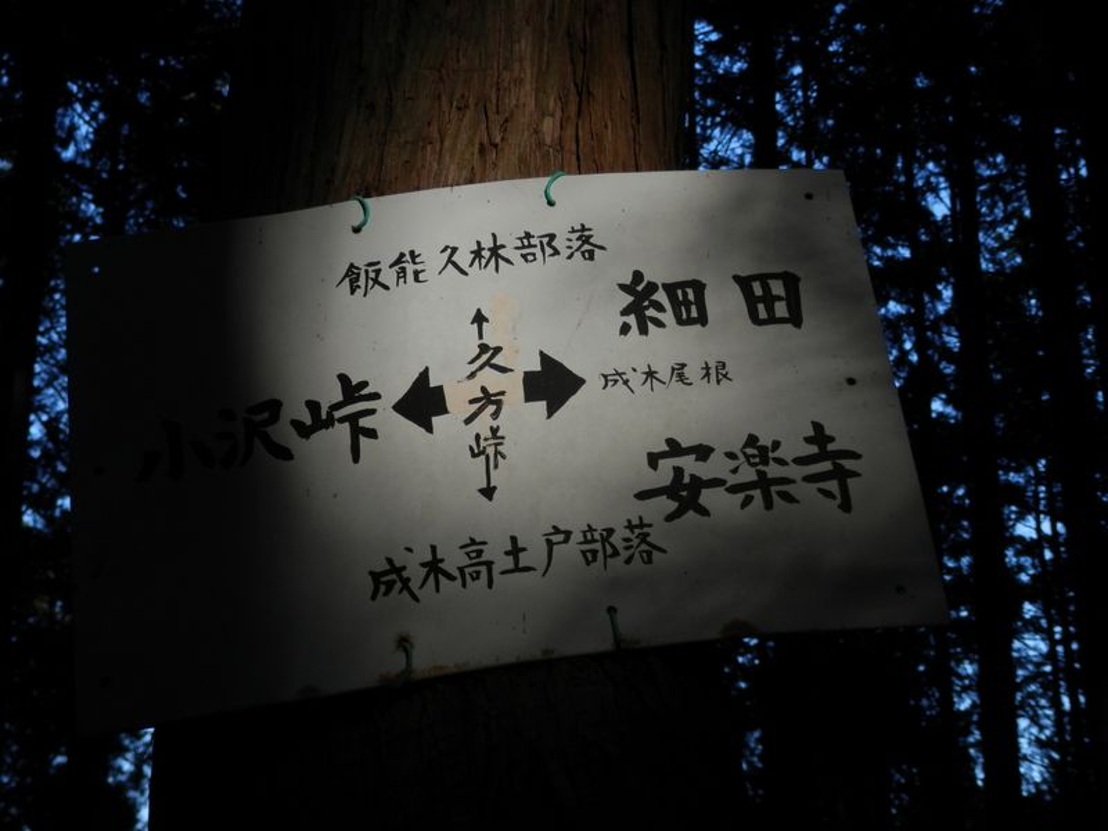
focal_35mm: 66
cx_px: 554
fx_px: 2113
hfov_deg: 29.4
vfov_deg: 22.3
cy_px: 416
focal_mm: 11.9
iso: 80
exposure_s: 1/250
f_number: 4.4
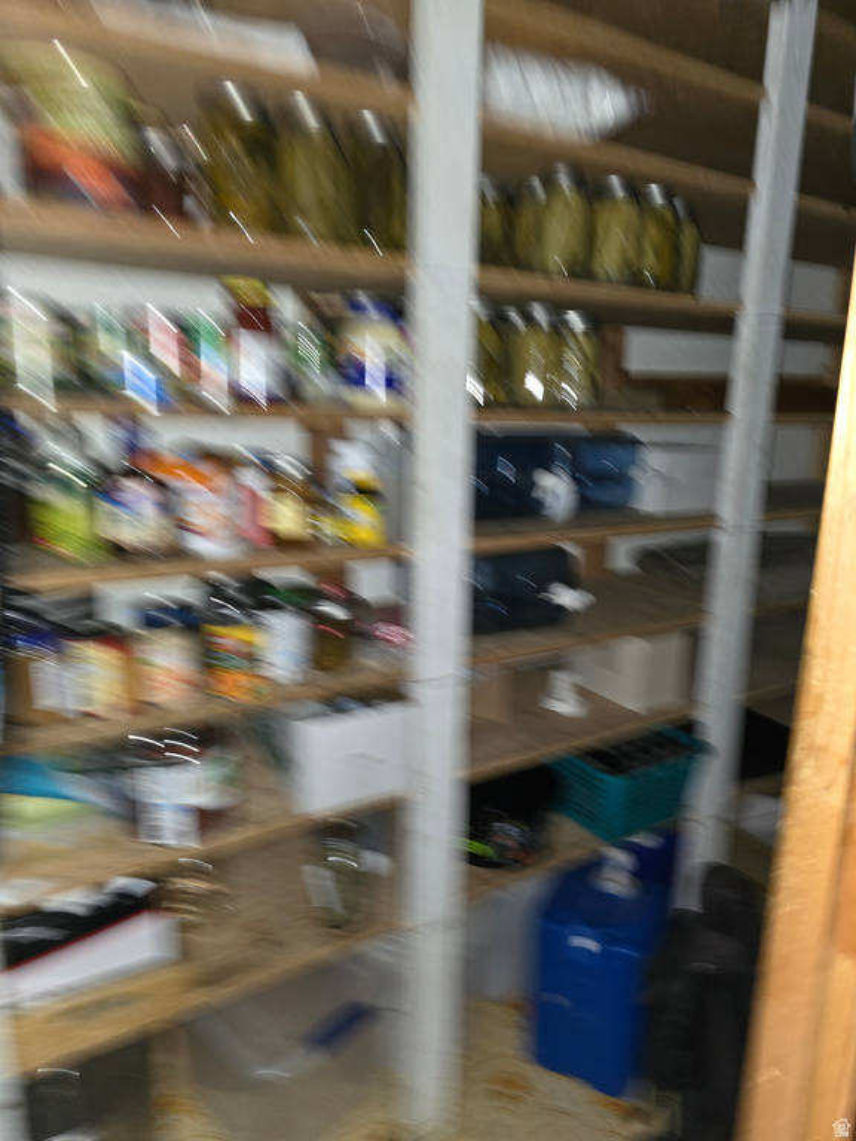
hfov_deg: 58.9
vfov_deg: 73.9
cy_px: 570
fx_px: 758
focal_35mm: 23
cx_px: 428
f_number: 1.7
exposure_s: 1/15
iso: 125
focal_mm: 6.3
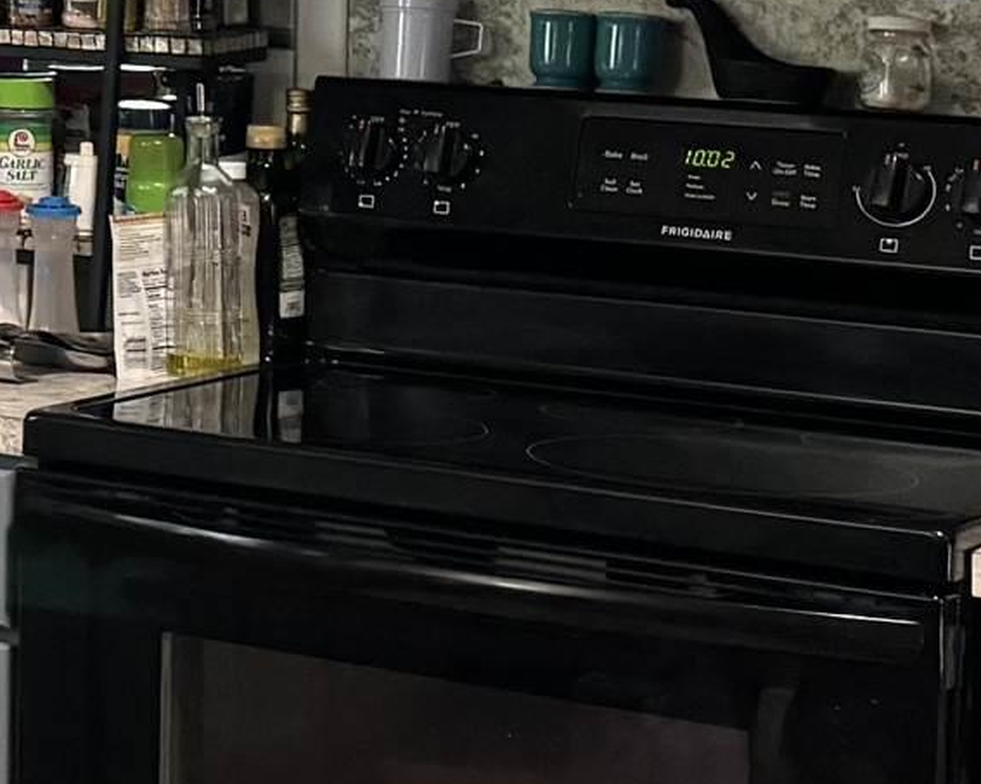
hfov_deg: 12.4
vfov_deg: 11.9
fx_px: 3685
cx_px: -1277
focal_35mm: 127
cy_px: -135
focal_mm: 6.76
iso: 400
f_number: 1.78
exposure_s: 1/60
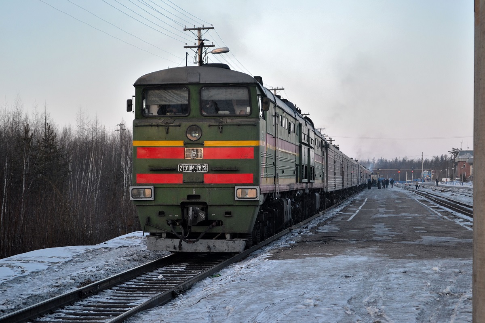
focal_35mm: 82
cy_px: 162
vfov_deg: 16.6
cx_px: 242
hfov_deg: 24.6
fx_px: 1111
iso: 400
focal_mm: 55
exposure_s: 1/80
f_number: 5.6
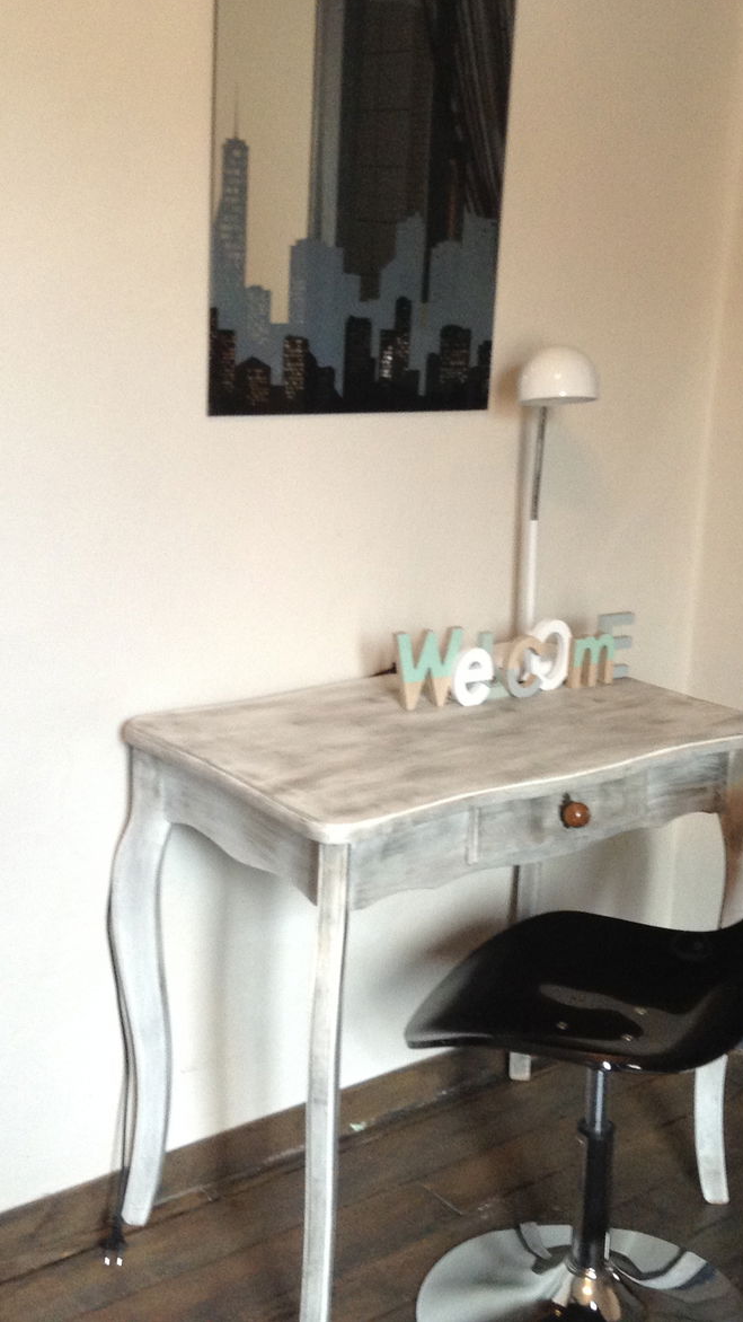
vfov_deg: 42.1
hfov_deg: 24.4
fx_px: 1717
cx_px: 397
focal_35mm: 49
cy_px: 649
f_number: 2.4
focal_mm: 3.3
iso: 100
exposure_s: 1/24
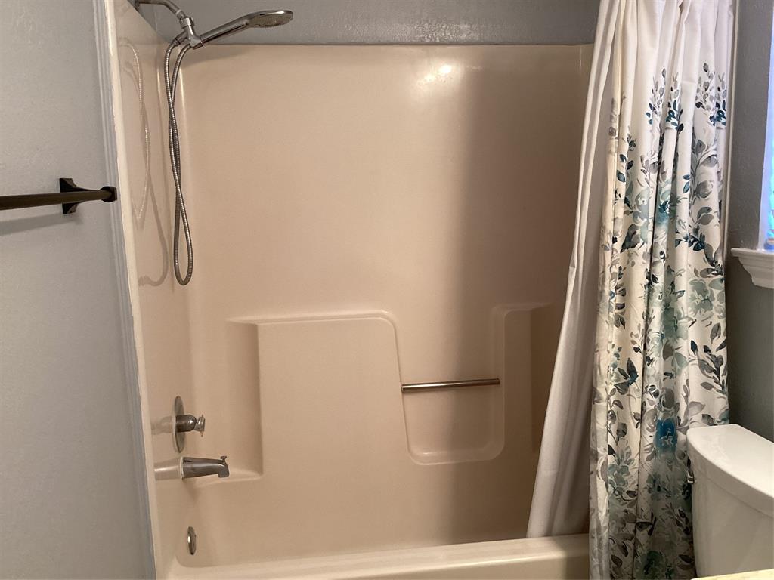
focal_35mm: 31
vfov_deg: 45.4
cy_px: 290
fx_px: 693
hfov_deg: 58.4
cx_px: 387
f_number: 2.4
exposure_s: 1/60
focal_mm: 3.3
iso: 200
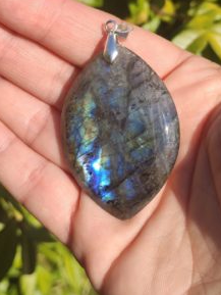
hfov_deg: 30.0
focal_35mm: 48
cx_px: 69
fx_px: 408
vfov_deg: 39.4
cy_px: 115
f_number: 1.75
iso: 112
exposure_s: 1/1740
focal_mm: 4.77
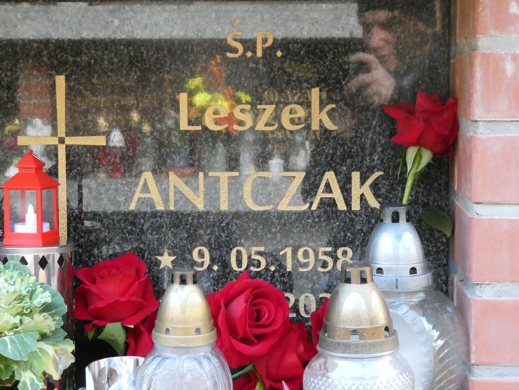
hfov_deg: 25.0
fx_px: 1169
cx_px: 231
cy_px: 192
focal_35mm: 78
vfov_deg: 18.9
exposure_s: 1/80
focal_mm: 12.5
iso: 1600
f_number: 4.5
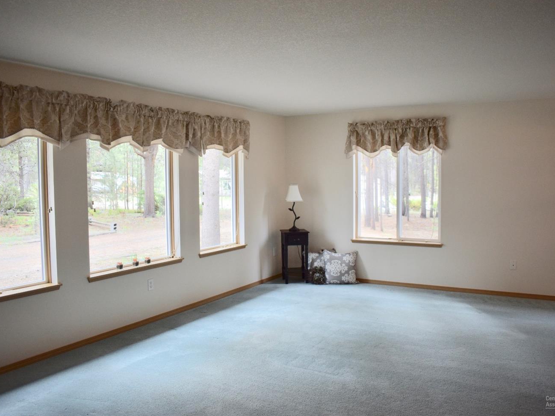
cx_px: 290
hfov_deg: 59.9
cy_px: 203
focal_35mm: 30
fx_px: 481
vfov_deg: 46.8
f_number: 3.5
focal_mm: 18
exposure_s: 1/125
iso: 320
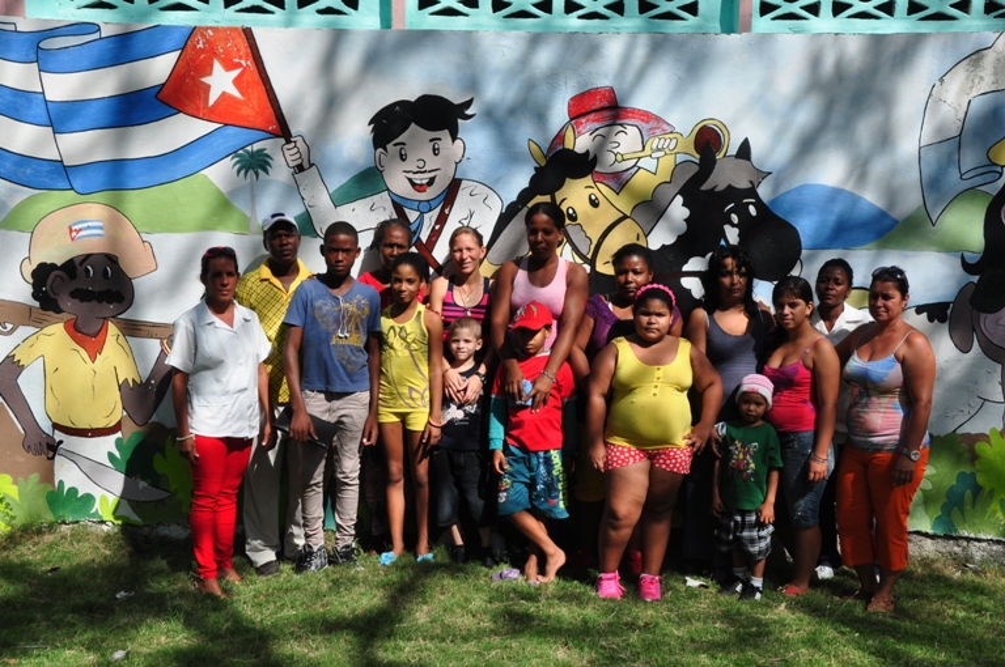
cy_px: 334
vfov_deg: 29.8
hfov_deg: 43.7
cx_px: 502
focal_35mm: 45
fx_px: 1255
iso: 400
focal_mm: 30
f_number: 11
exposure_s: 1/500
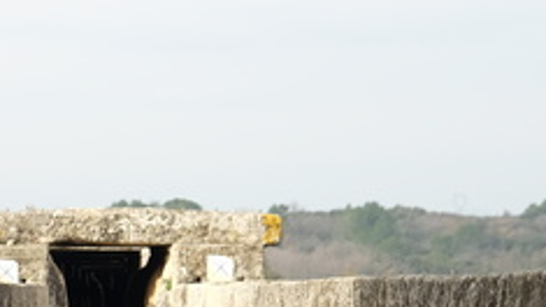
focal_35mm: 293
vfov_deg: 4.1
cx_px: -44
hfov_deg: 7.3
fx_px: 4241
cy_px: 537
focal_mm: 55
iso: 200
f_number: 5.6
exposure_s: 1/220
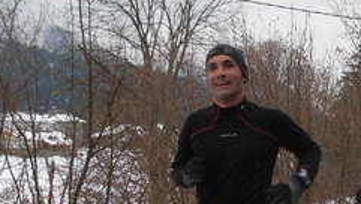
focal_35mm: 103
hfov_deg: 20.4
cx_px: 307
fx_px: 987
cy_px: 196
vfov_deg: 11.7
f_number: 2.9
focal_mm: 6.3
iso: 79
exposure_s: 1/497
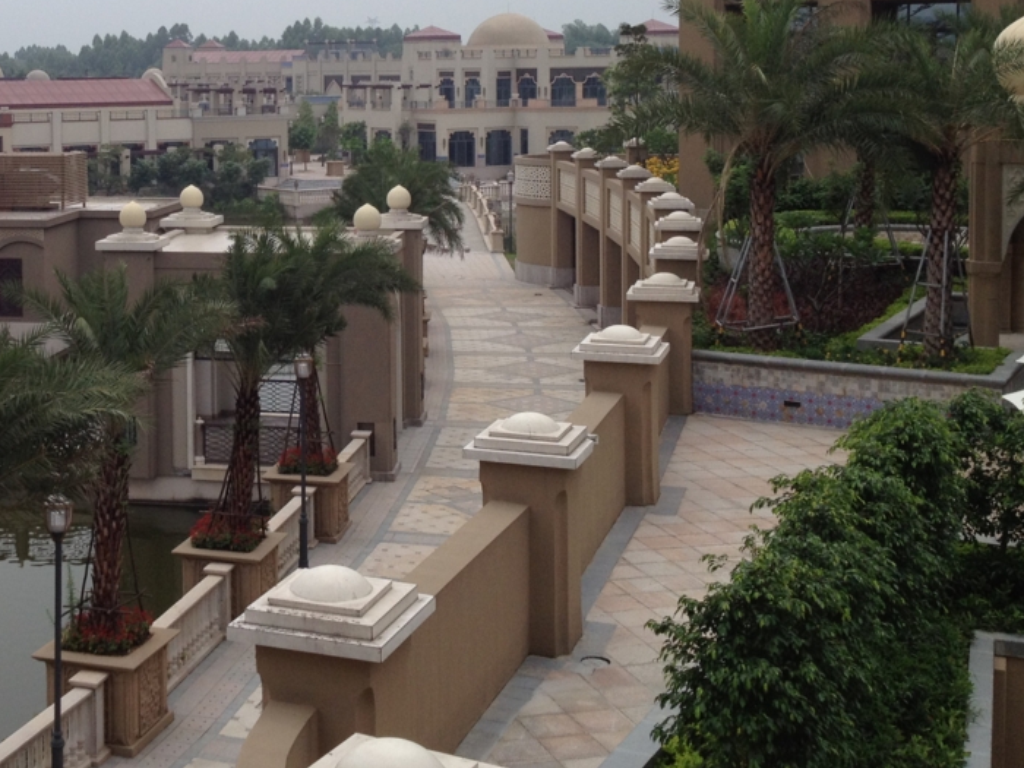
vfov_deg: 24.1
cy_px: 168
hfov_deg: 31.6
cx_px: 249
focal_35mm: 60
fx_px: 1775
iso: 64
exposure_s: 1/1493
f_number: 2.4
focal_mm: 4.28
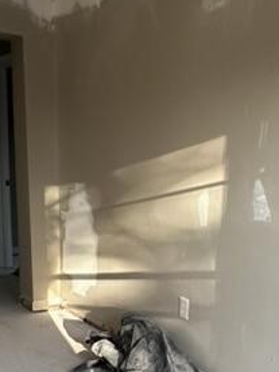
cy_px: 332
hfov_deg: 27.6
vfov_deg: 34.8
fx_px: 559
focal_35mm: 52
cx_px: 210
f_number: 2.2
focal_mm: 2.22
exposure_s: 1/99
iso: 160
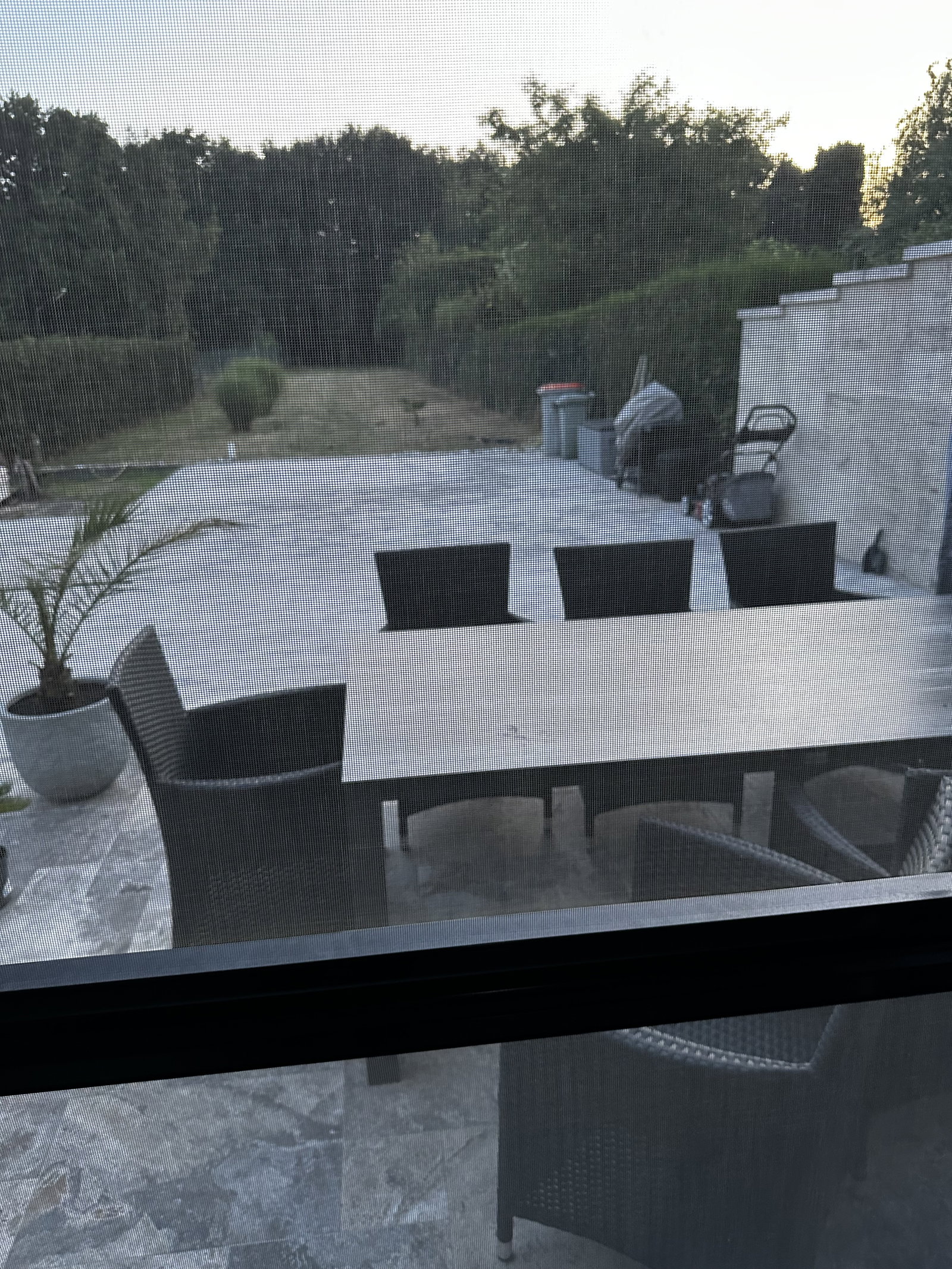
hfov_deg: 56.8
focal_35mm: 24
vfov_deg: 71.6
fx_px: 880
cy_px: 634
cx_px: 476
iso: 500
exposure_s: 1/50
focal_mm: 6.86
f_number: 1.78
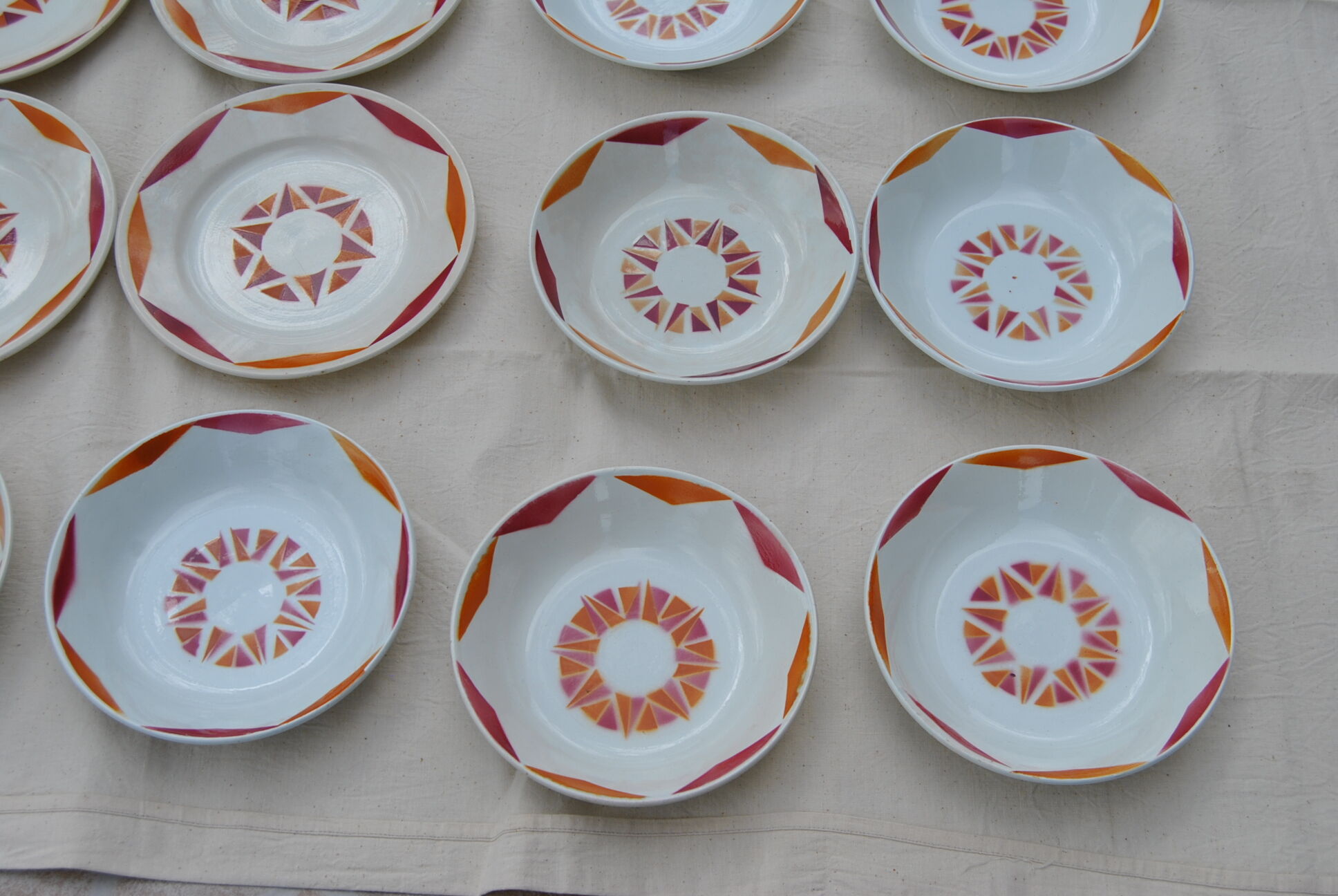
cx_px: 669
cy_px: 448
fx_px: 1786
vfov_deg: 28.2
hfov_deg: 41.1
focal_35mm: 48
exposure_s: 1/250
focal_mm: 32
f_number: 8
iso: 100
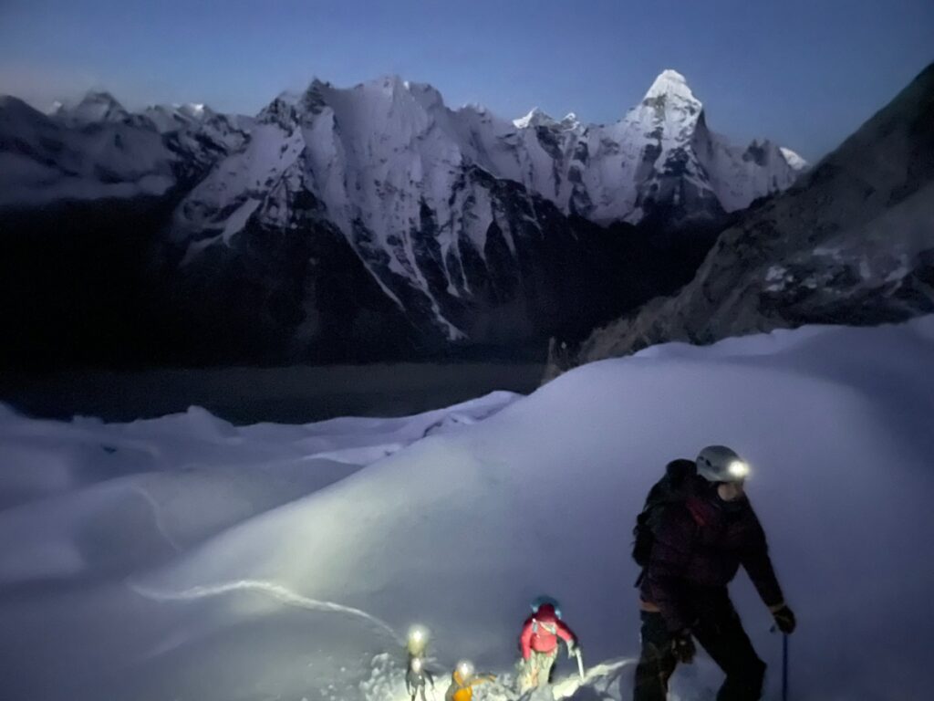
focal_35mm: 26
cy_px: 350
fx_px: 702
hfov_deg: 67.3
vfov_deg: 53.1
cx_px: 467
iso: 5000
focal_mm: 4.2
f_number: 1.6
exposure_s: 1/4
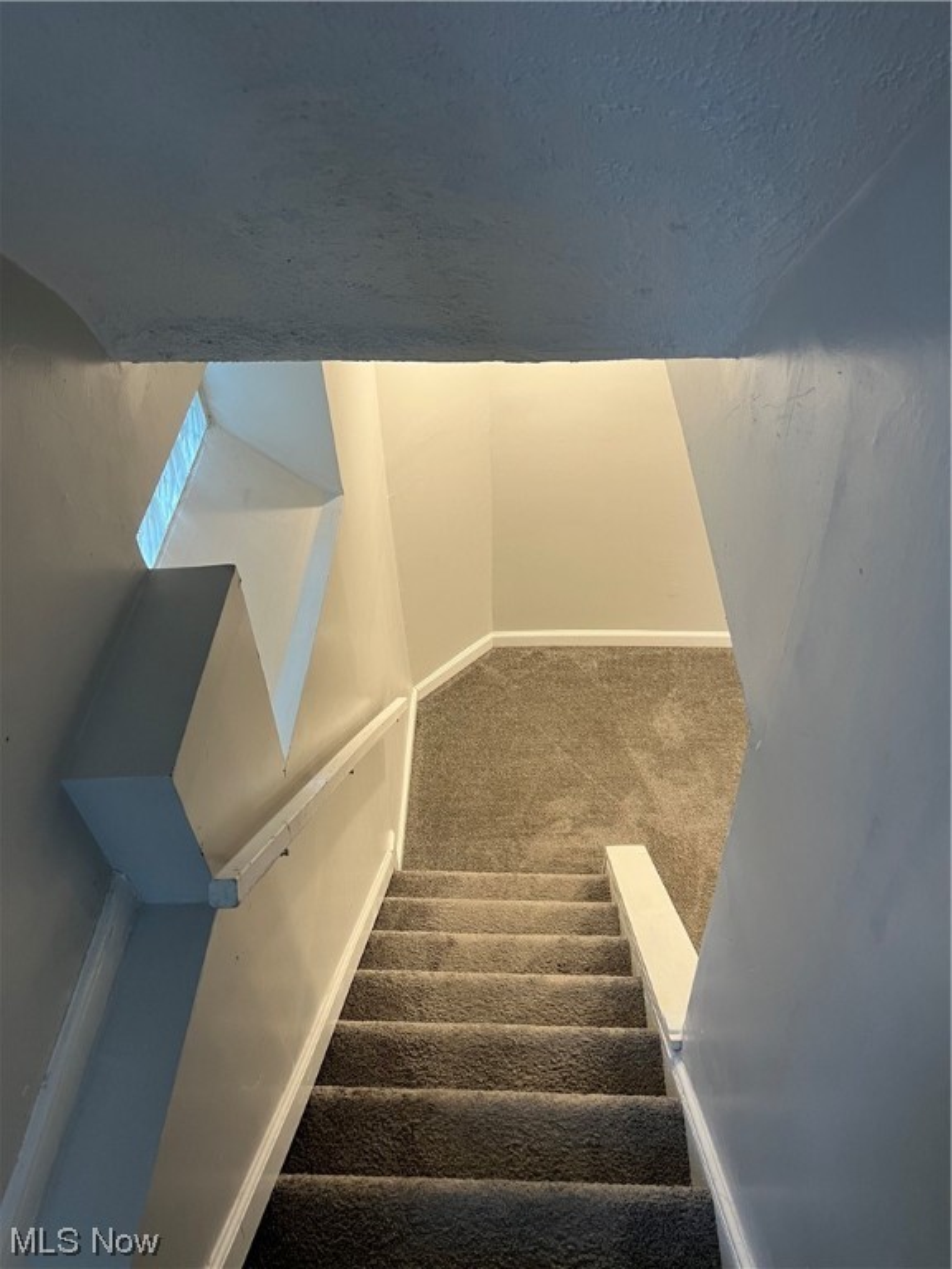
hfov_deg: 53.1
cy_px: 634
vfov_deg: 67.3
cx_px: 476
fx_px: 953
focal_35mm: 26
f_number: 1.5
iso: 160
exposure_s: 1/60
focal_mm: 5.7
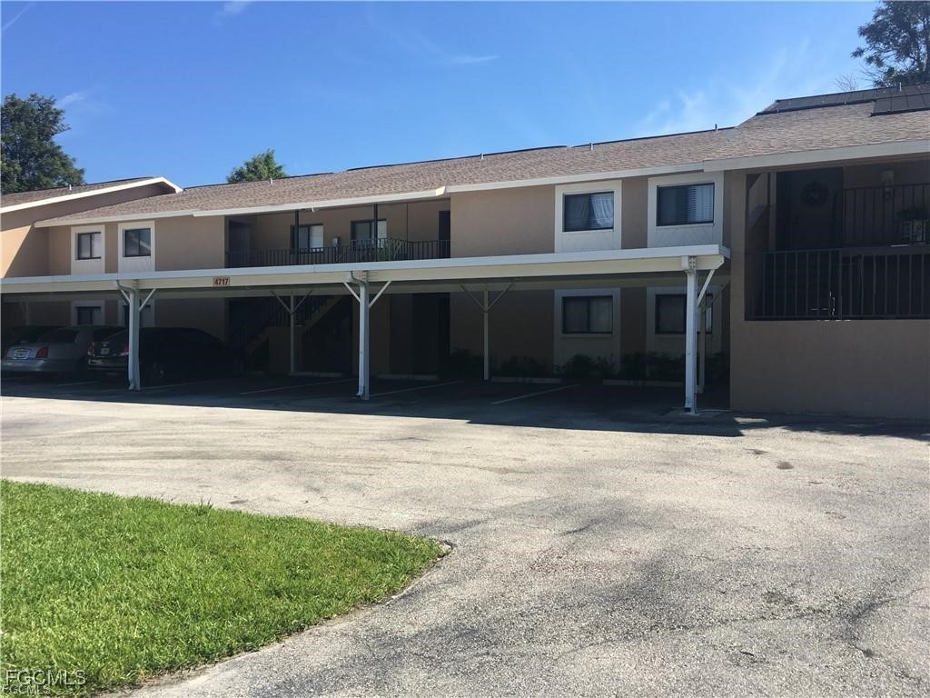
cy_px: 349
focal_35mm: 29
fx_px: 779
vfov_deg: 48.2
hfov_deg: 61.7
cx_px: 465
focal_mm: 4.15
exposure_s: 1/1083
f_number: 2.2
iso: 25
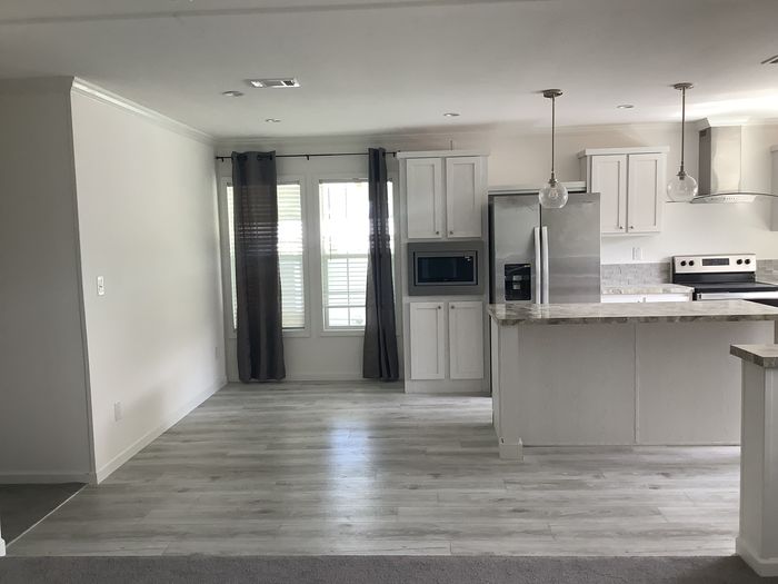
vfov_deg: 45.4
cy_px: 292
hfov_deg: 58.4
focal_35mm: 31
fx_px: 697
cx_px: 389
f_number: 2.4
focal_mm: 3.3
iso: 64
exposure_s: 1/60
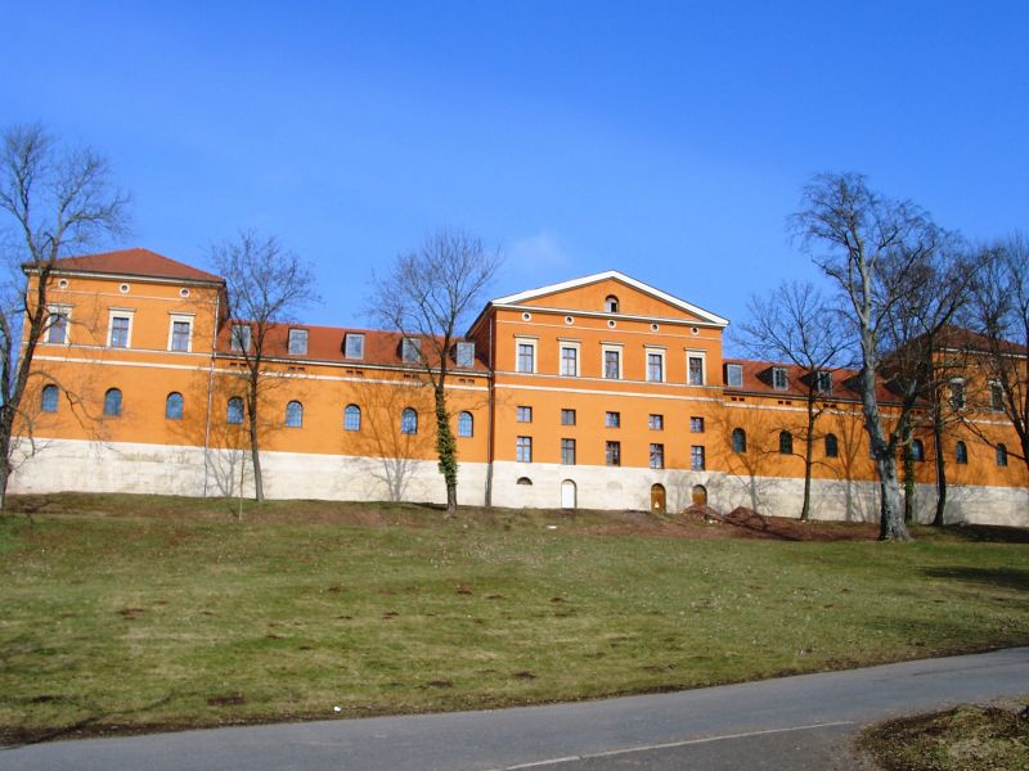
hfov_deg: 54.0
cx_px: 514
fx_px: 1011
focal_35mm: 34
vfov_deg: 41.8
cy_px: 386
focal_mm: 7.13
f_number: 4
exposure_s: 1/946
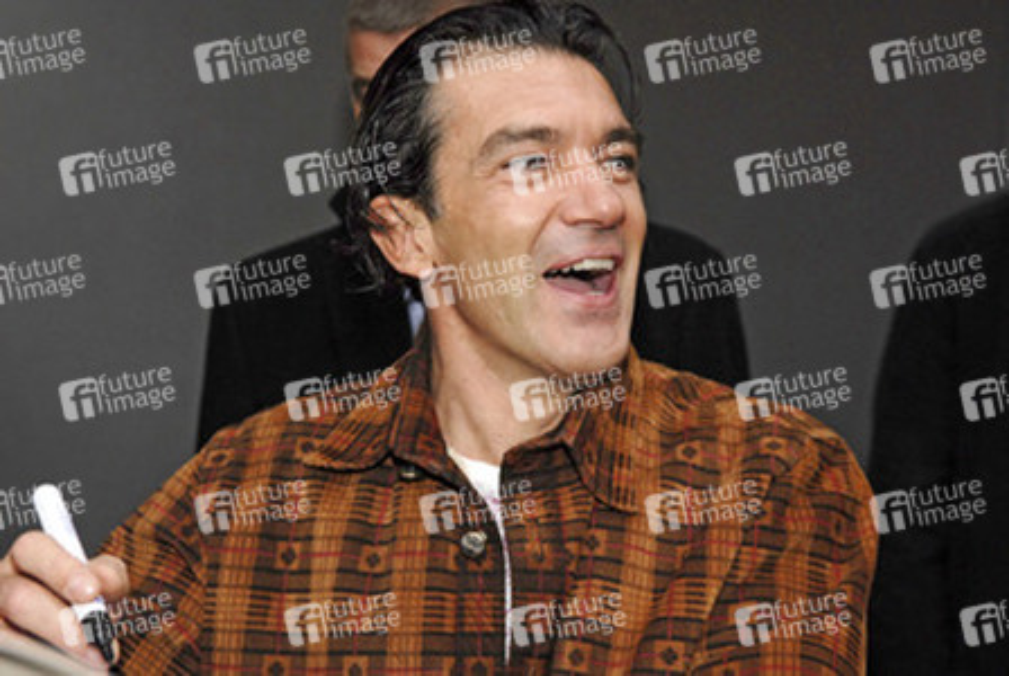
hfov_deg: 28.0
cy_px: 338
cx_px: 504
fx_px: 2021
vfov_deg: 19.0
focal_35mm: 72
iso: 400
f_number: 4.5
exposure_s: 1/100
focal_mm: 48
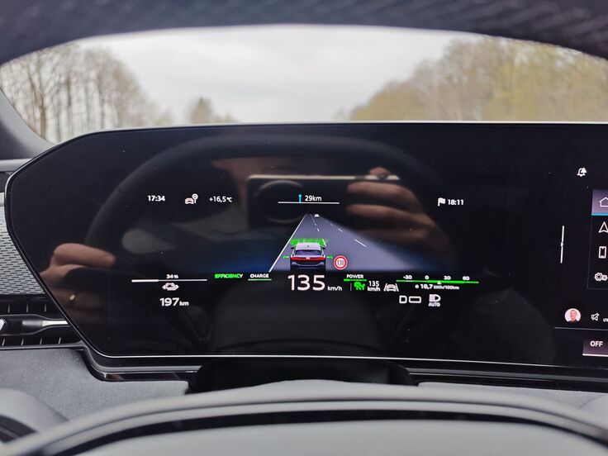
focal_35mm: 23
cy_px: 228
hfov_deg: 73.9
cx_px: 304
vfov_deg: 58.9
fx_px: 404
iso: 50
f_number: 2
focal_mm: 8.72
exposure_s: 1/130
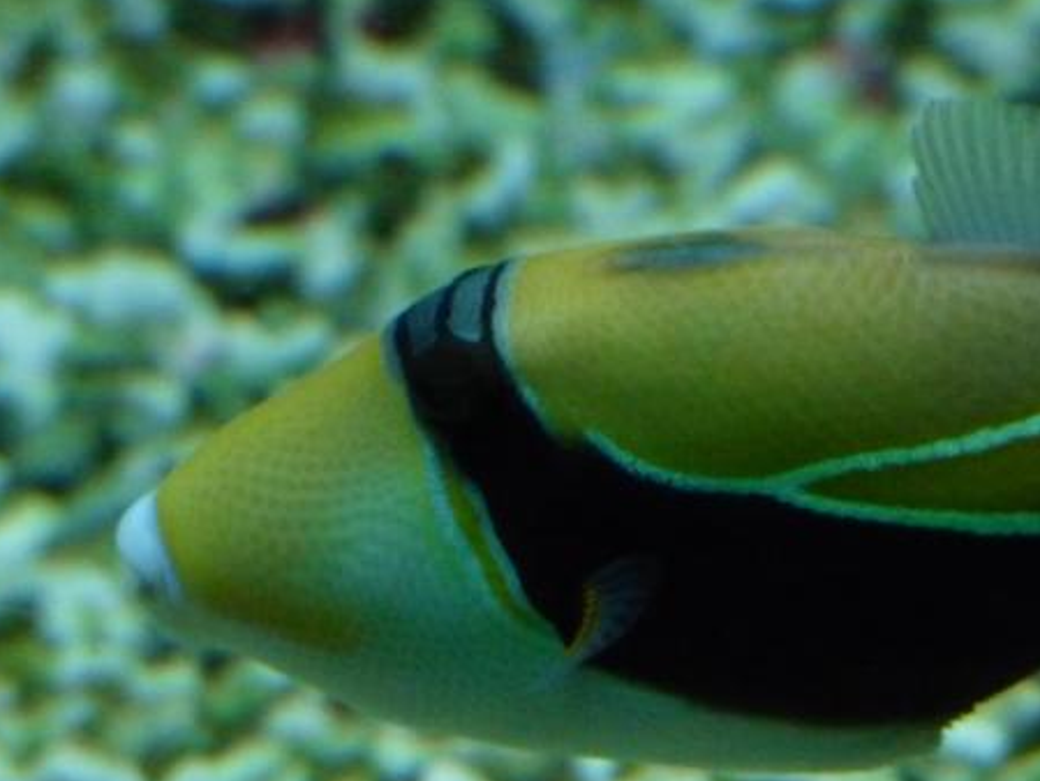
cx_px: 675
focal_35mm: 636
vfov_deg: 2.3
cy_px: 351
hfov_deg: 3.1
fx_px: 19118
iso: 800
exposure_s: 1/80
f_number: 3.7
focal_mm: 63.6
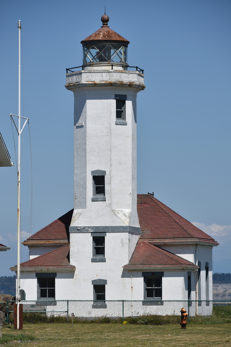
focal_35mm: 210
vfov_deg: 9.8
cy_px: 174
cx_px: 116
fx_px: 2020
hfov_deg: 6.5
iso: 100
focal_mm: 210
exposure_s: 1/500
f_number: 10
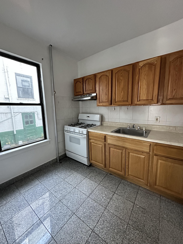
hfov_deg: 85.7
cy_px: 122
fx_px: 99
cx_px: 92
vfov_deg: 102.1
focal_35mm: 14
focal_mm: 2.22
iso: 1250
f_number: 2.2
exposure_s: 1/60
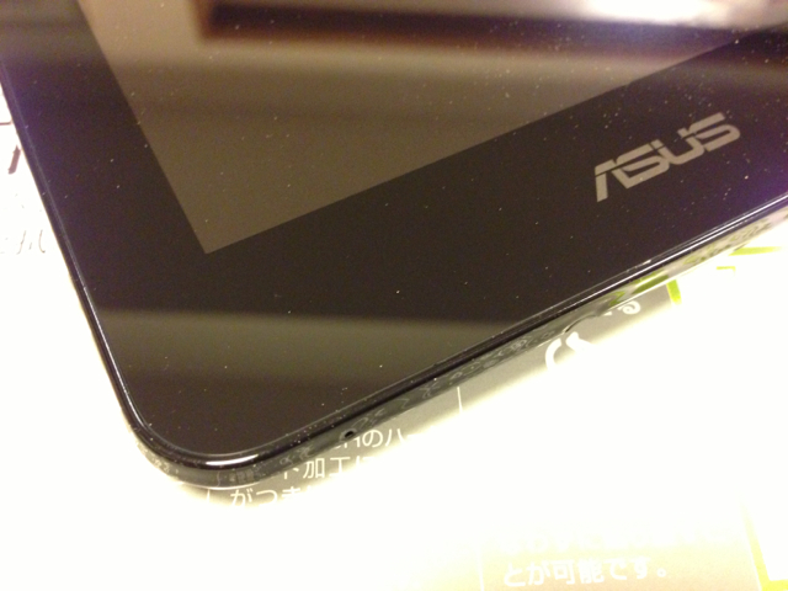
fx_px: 751
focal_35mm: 33
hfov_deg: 55.4
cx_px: 394
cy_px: 296
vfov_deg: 42.9
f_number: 2.4
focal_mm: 4.13
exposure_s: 1/15
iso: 500
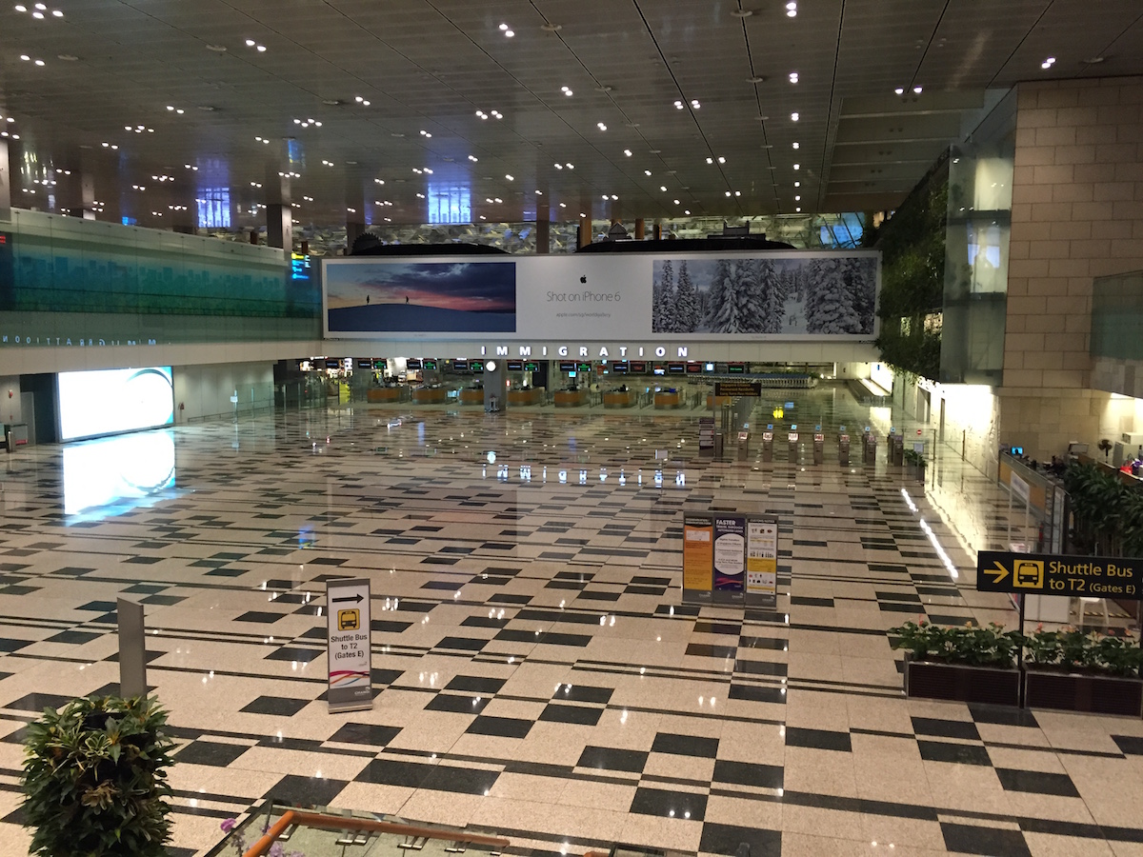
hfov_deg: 61.7
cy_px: 428
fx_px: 958
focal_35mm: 29
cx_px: 572
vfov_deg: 48.2
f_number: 2.2
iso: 160
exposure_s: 1/30
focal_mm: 4.15
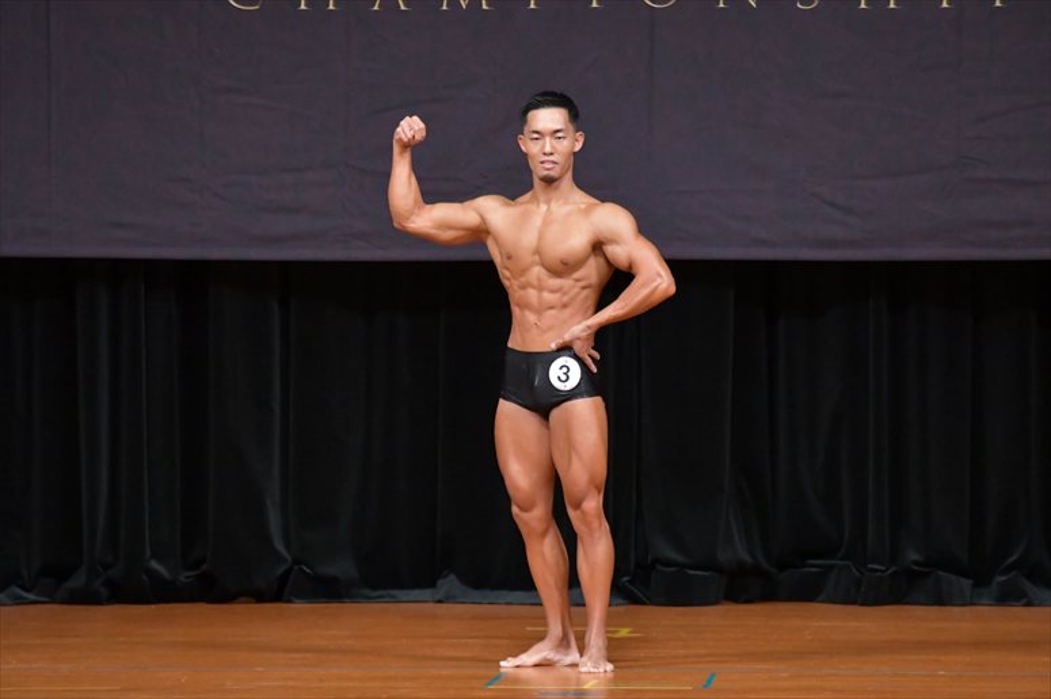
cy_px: 350
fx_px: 8316
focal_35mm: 285
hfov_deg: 7.2
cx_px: 526
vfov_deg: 4.8
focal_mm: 190
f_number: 5.6
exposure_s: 1/400
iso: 5000
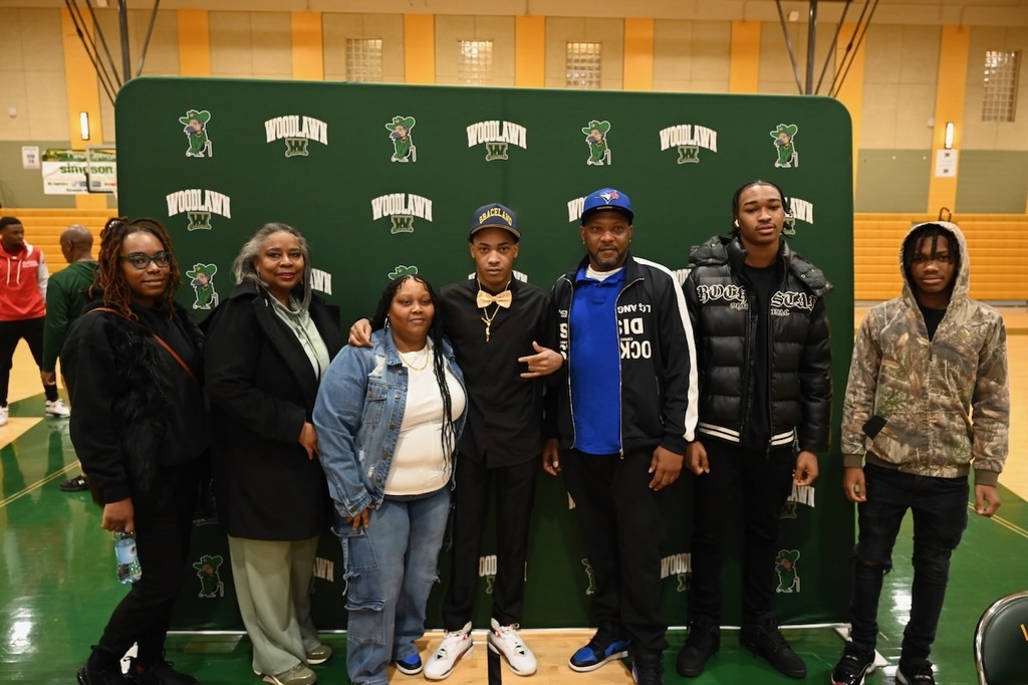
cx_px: 514
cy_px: 342
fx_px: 685
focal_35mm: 24
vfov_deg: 53.1
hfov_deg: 73.8
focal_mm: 24
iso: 3200
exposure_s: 1/200
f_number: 5
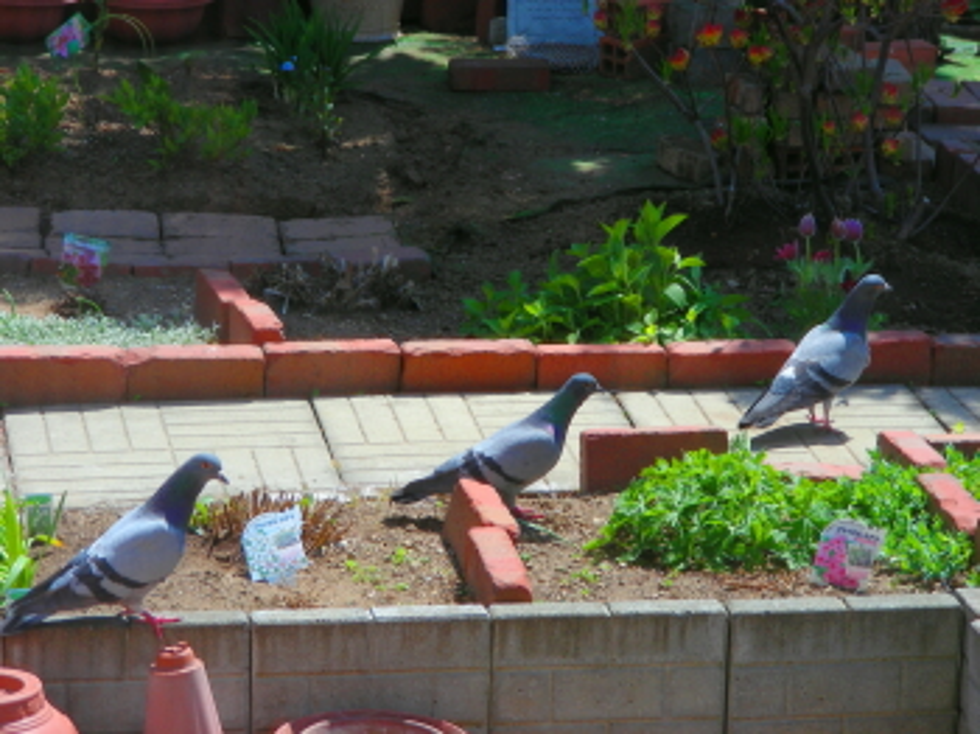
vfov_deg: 10.0
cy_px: 367
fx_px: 4187
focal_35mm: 148
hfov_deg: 13.3
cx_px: 490
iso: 50
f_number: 4
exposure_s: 1/183
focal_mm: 24.7
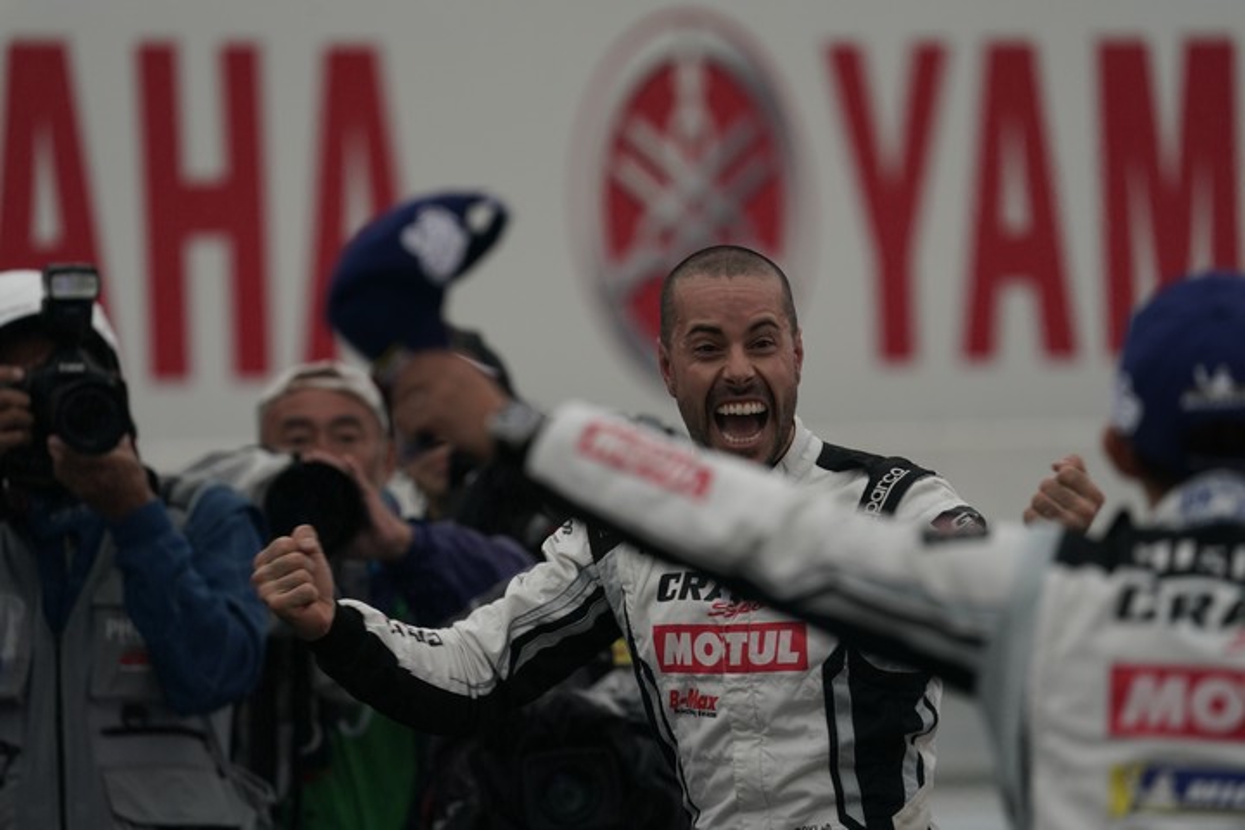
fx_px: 20748
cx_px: 622
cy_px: 415
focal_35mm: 600
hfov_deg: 3.4
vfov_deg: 2.3
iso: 1250
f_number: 7.1
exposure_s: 1/200
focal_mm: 600
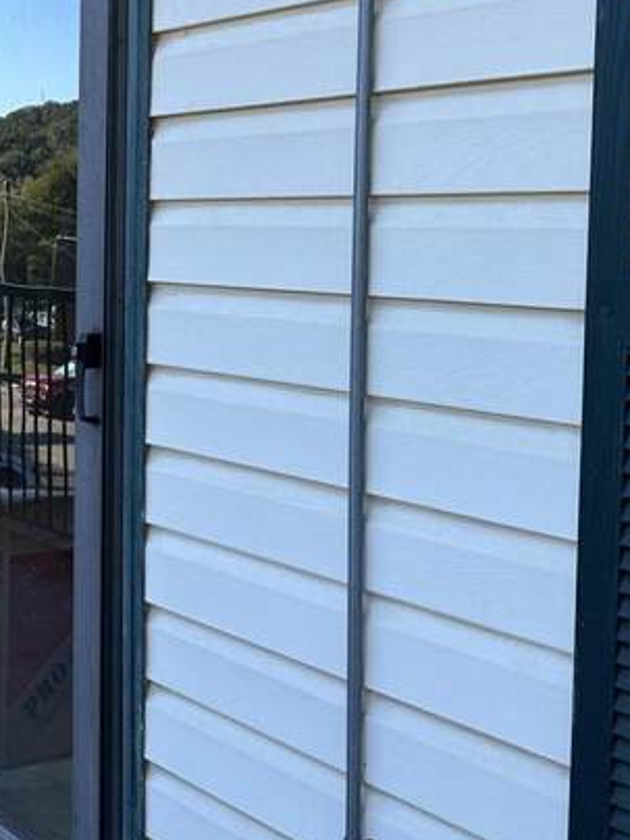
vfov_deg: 33.7
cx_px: -31
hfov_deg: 24.3
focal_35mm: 57
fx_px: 1383
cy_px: 347
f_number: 1.78
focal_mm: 6.86
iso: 80
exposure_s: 1/767
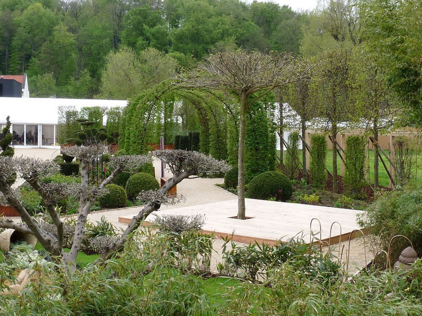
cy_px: 158
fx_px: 597
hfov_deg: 38.9
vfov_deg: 29.7
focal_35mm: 49
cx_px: 211
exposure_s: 1/200
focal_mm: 4.8
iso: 100
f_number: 5
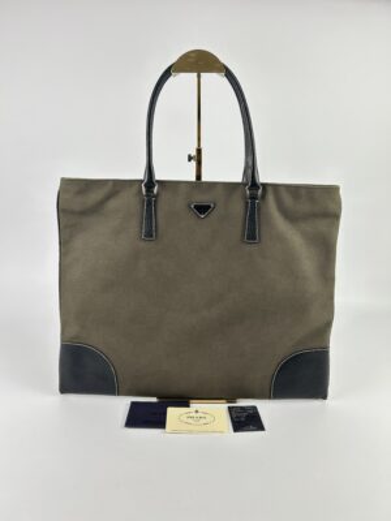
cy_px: 260
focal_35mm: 26
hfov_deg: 53.1
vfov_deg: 67.3
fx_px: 392
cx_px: 196
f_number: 1.5
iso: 32
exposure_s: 1/124
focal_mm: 5.7
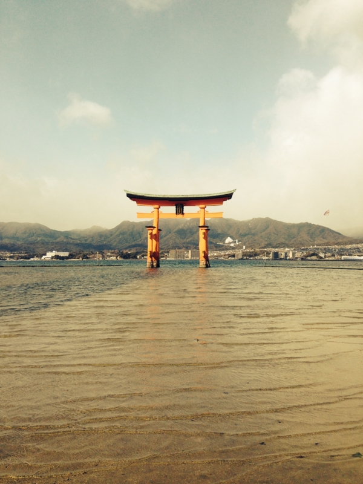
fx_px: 461
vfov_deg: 55.4
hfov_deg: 42.9
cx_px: 182
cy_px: 242
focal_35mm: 33
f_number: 2.4
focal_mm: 4.12
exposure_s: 1/2008
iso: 50
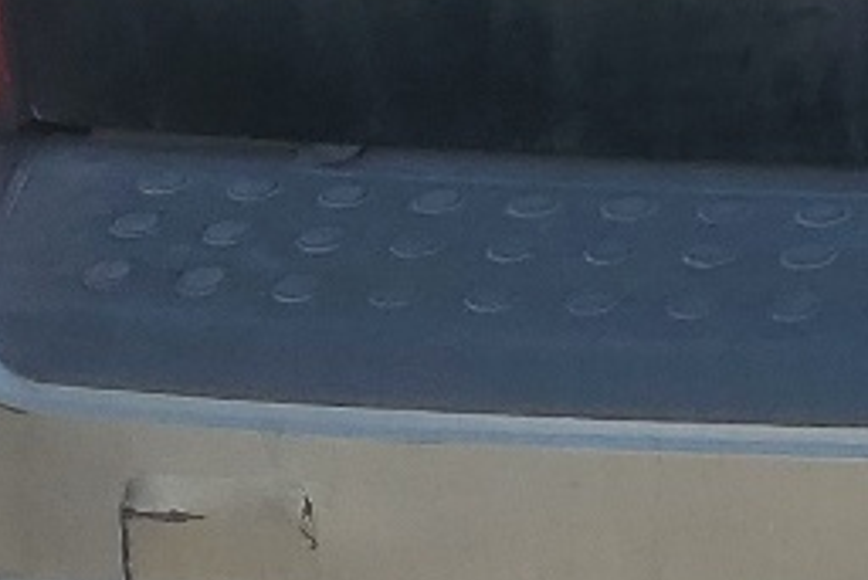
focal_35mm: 169
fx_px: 4077
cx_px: 1505
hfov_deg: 11.4
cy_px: -549
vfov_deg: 7.8
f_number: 1.5
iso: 50
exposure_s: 1/1429
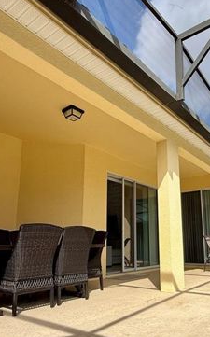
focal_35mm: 29
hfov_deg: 42.5
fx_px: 266
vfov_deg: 64.4
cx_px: 140
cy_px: 191
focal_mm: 2.22
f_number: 2.2
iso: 50
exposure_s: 1/914
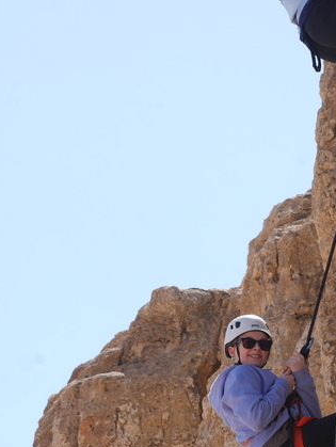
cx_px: 269
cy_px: 187
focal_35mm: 293
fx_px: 3786
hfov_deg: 5.1
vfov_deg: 6.8
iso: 200
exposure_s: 1/640
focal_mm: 60
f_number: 7.1
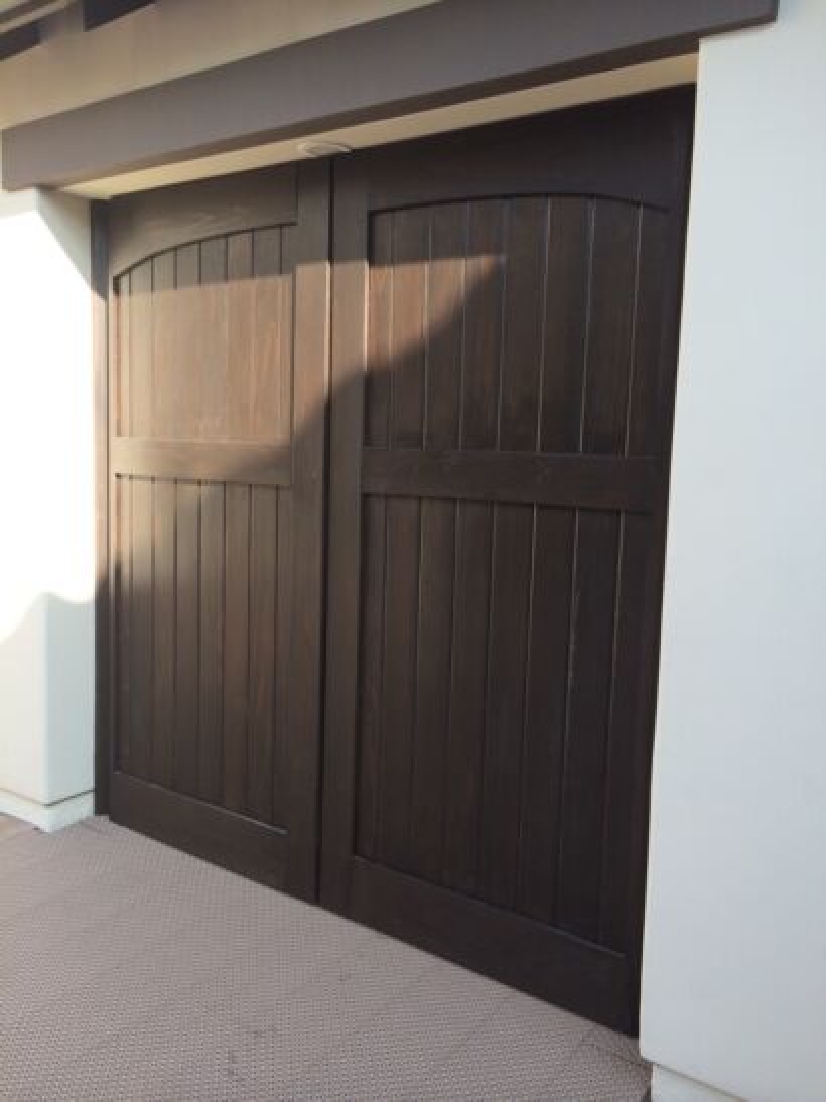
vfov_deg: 60.0
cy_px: 551
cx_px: 413
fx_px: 955
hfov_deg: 46.8
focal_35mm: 30
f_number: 2.2
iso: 32
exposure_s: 1/398
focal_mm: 4.12
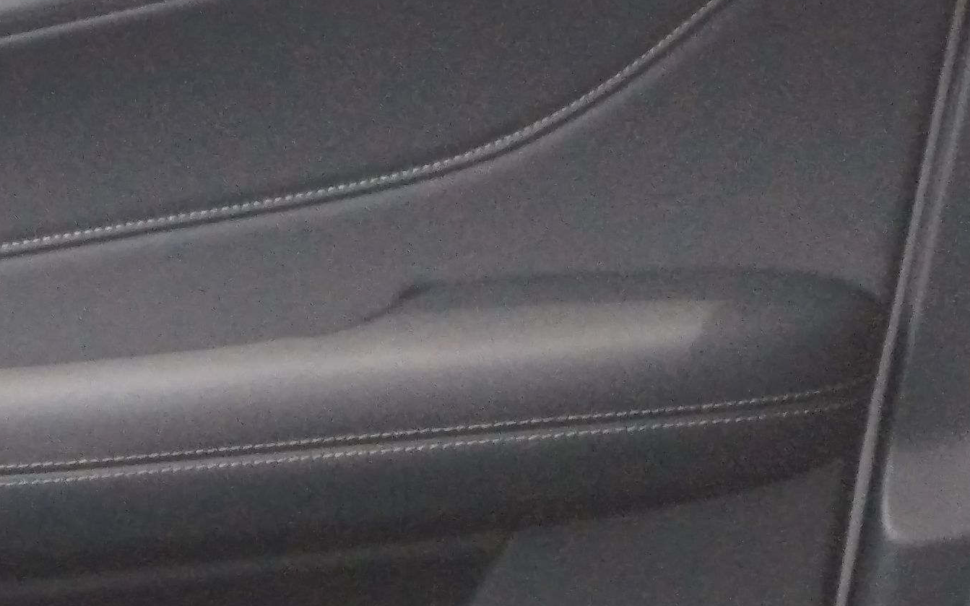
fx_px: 5577
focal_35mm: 211
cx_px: -395
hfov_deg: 9.7
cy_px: 1145
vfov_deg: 6.1
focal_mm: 4.75
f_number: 1.8
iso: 100
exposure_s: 1/134
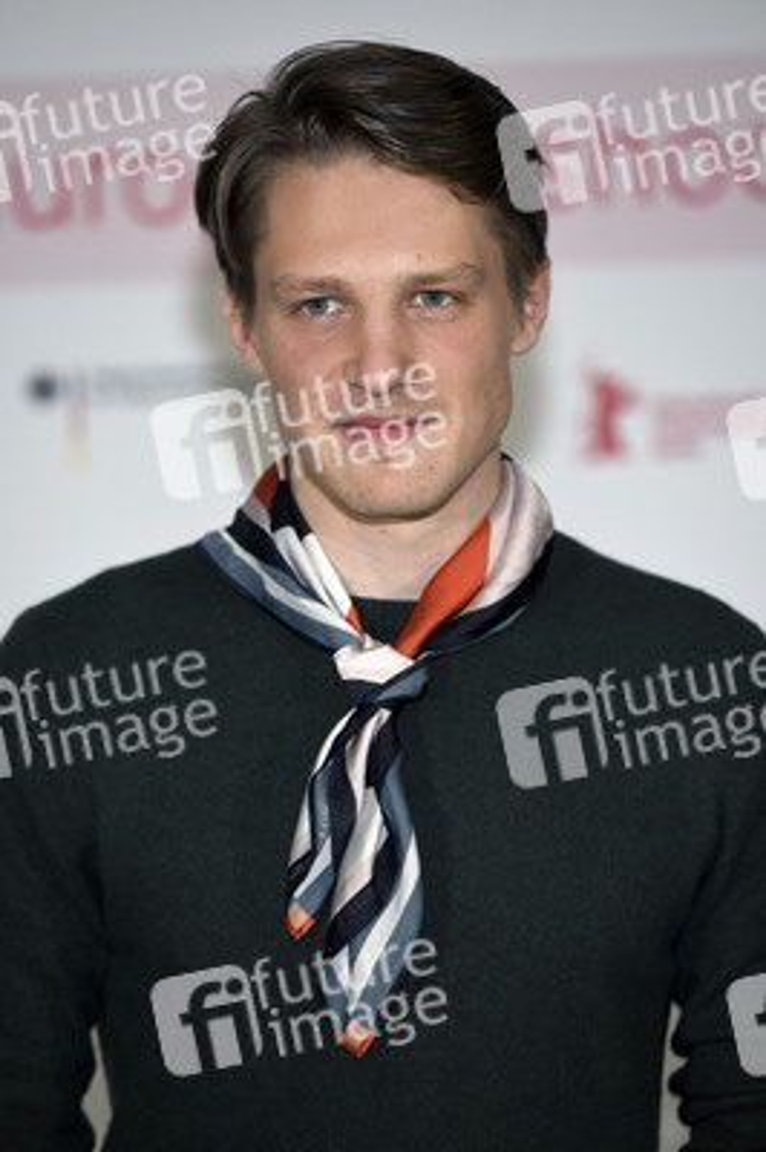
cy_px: 576
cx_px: 383
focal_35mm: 180
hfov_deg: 7.6
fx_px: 5755
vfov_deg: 11.4
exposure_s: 1/500
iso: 800
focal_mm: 180
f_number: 3.5
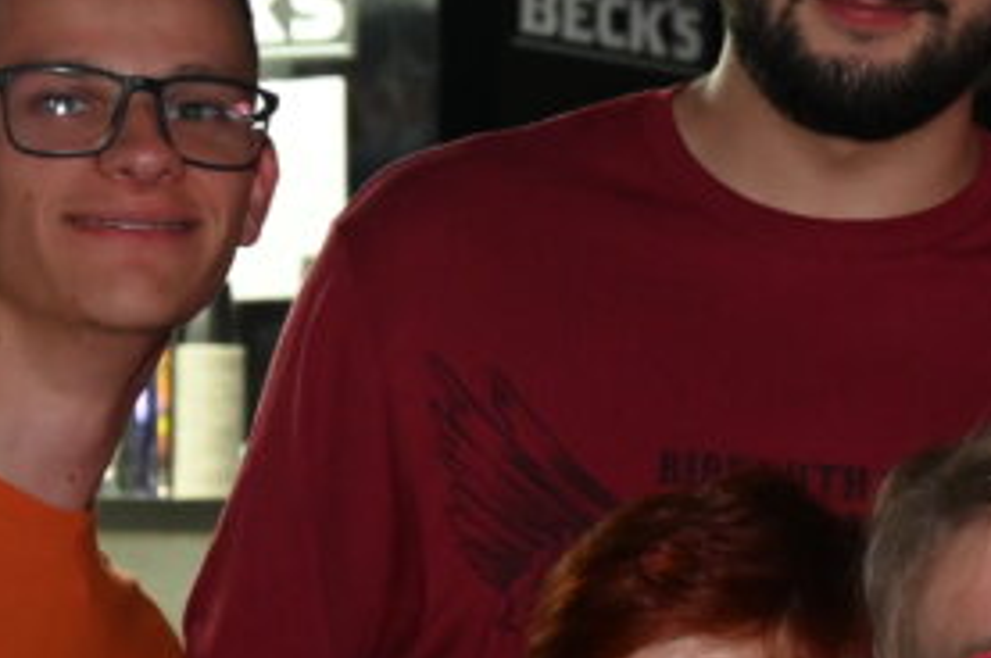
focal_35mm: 170
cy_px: 681
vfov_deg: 8.0
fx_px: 4674
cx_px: 844
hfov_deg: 12.0
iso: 4000
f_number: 5.3
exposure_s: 1/60
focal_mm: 46
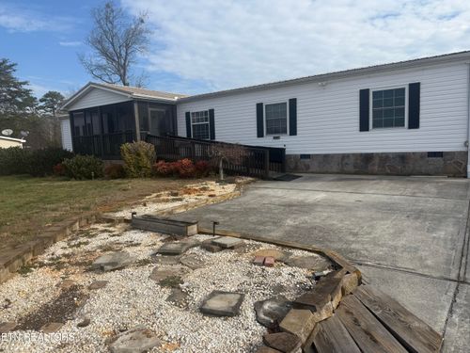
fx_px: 326
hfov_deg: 71.6
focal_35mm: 24
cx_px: 235
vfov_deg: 56.8
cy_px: 176
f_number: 1.78
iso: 80
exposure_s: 1/4975
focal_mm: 6.76
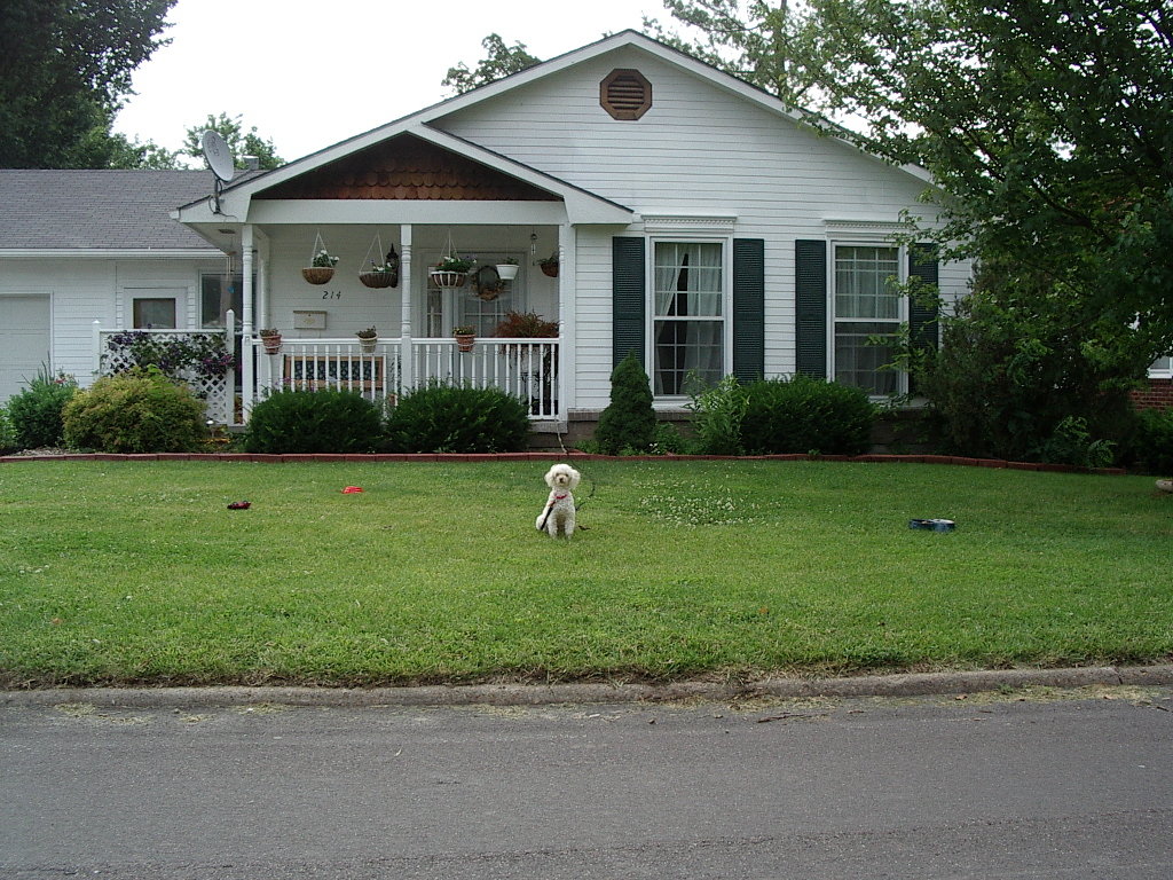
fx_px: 1288
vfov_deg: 37.7
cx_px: 586
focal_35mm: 38
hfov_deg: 49.0
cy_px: 440
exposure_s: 1/125
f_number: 4.8
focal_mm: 5.8
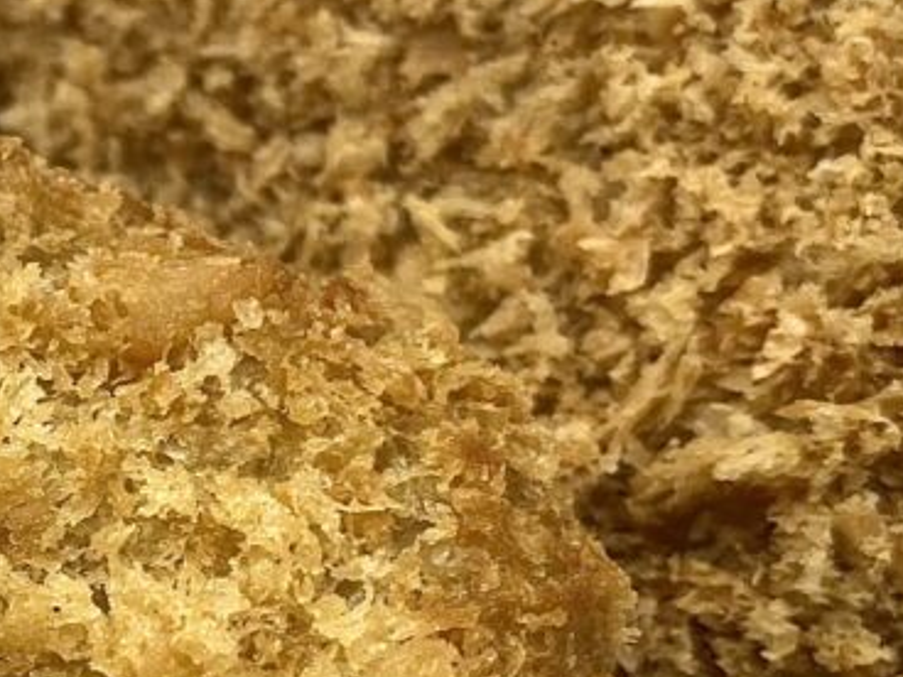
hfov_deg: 21.4
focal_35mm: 87
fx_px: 2269
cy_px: 594
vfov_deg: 16.8
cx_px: -88
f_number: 1.8
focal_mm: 4.25
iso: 80
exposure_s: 1/100
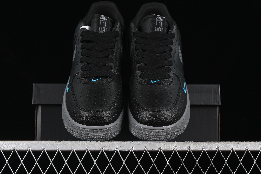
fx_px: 544
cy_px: 87
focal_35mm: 75
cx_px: 130
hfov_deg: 27.0
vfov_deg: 18.2
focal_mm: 50
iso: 160
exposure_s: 1/60
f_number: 6.3
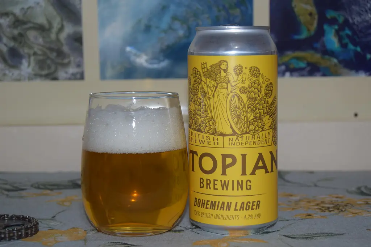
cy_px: 124
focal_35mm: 78
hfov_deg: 26.0
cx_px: 186
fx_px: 804
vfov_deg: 17.5
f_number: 5.6
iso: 450
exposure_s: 1/60
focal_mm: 52
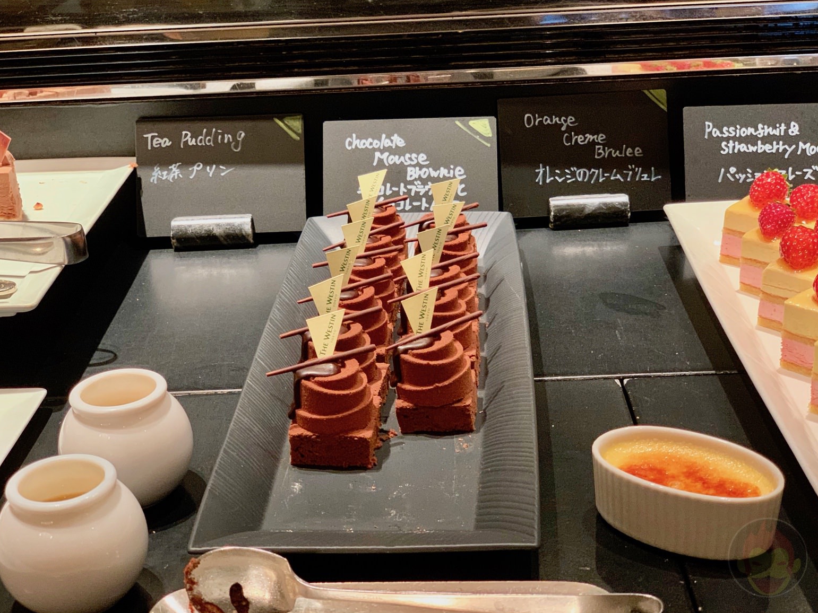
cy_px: 297
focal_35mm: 54
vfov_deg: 27.0
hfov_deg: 35.5
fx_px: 1276
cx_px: 420
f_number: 2.4
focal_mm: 6
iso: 320
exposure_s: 1/50
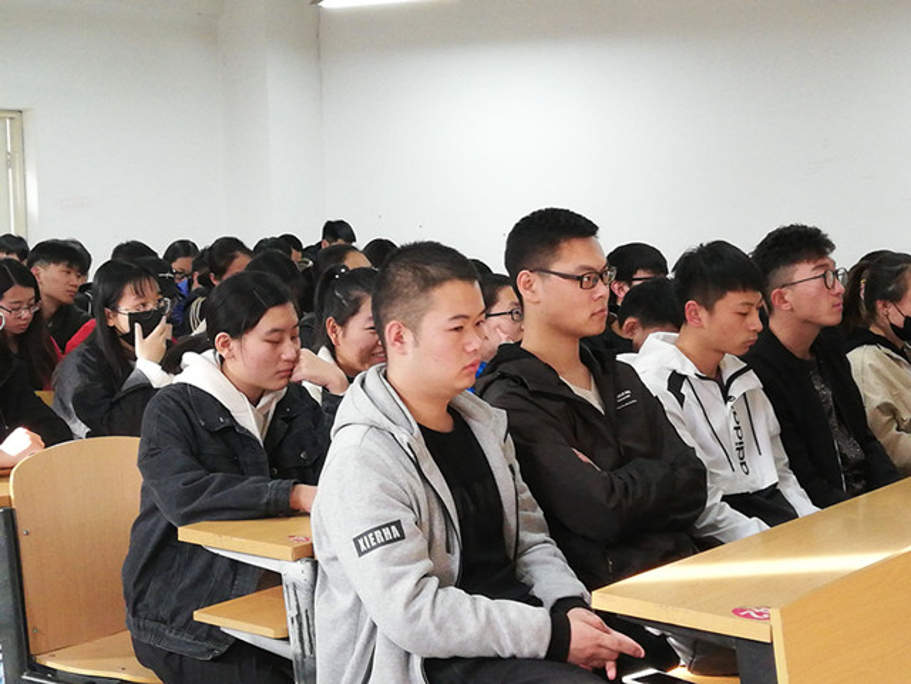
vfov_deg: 24.4
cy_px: 342
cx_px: 456
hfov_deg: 32.2
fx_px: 1579
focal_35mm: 60
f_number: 2.2
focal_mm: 3.81
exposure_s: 1/25
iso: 320
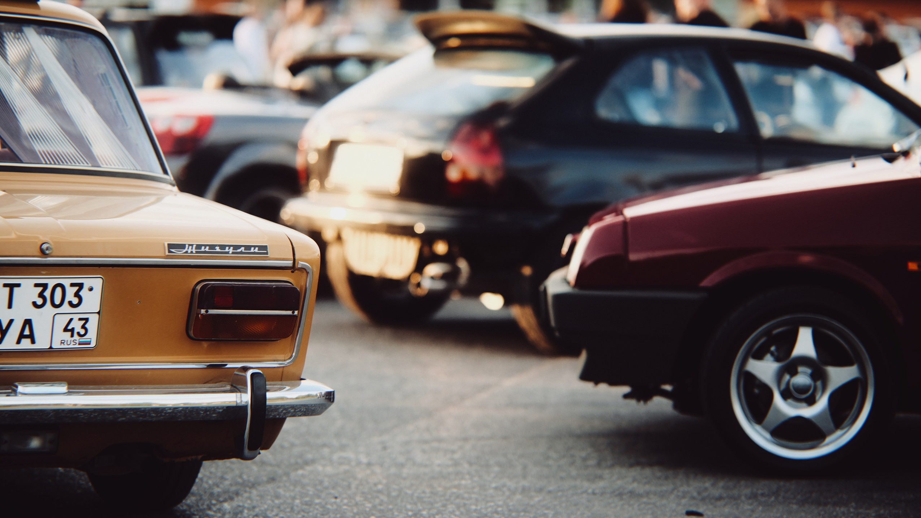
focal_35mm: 119
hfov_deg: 18.0
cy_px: 236
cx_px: 462
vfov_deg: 10.2
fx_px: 2906
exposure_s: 1/1300
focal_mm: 75
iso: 320
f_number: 1.2
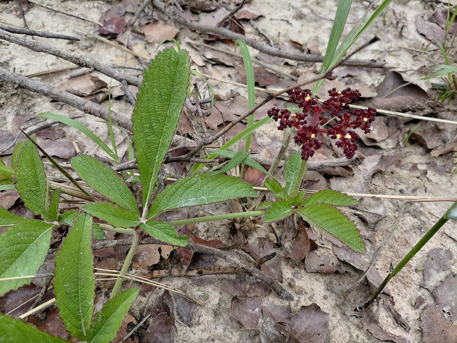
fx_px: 330
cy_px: 172
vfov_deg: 54.9
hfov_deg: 69.4
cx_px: 228
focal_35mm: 25
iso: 50
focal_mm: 4.69
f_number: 1.8
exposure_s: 1/718
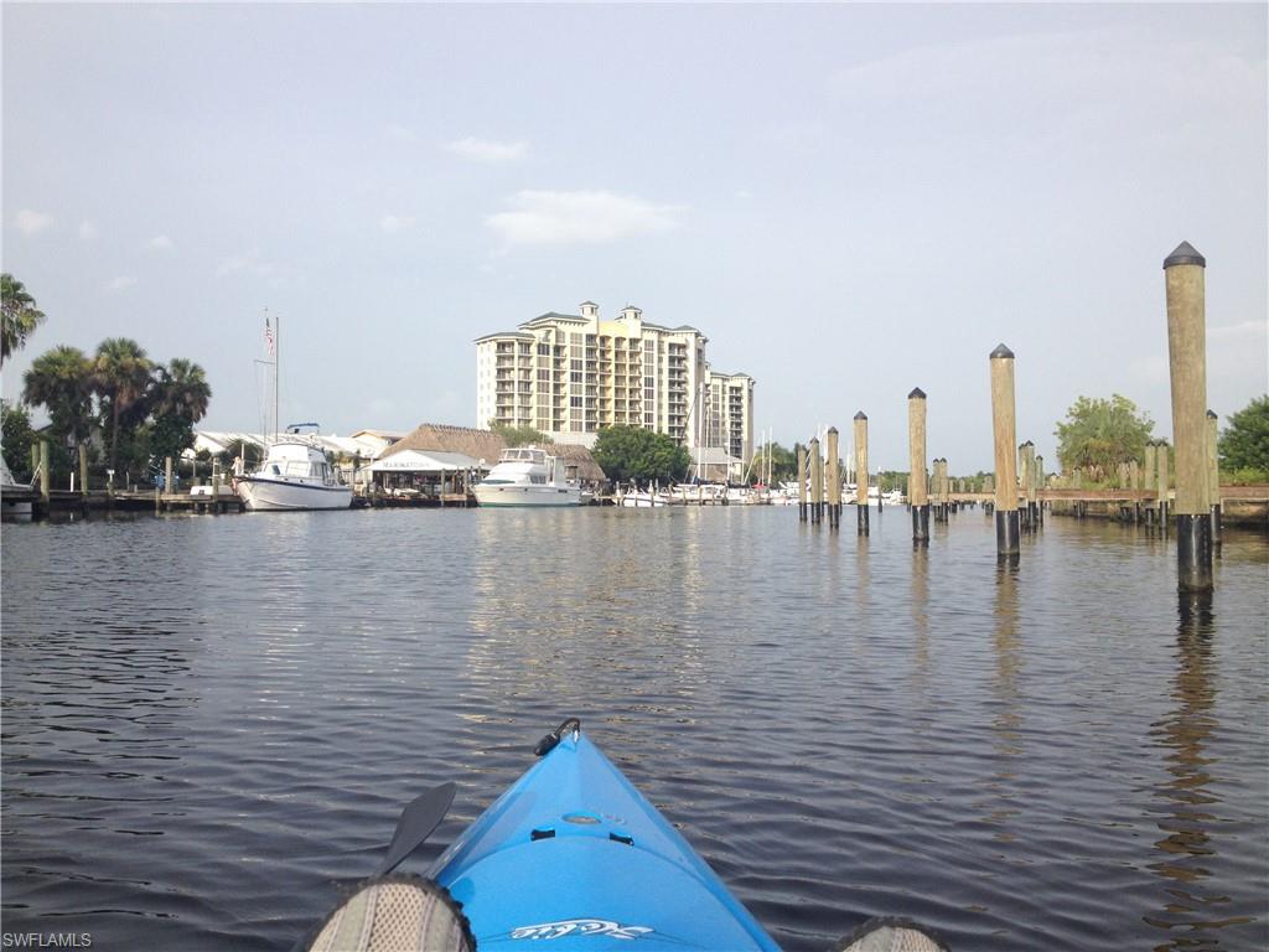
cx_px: 634
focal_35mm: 35
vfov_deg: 40.7
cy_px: 476
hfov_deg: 52.6
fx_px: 1283
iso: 50
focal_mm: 4.28
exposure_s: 1/1416
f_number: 2.4
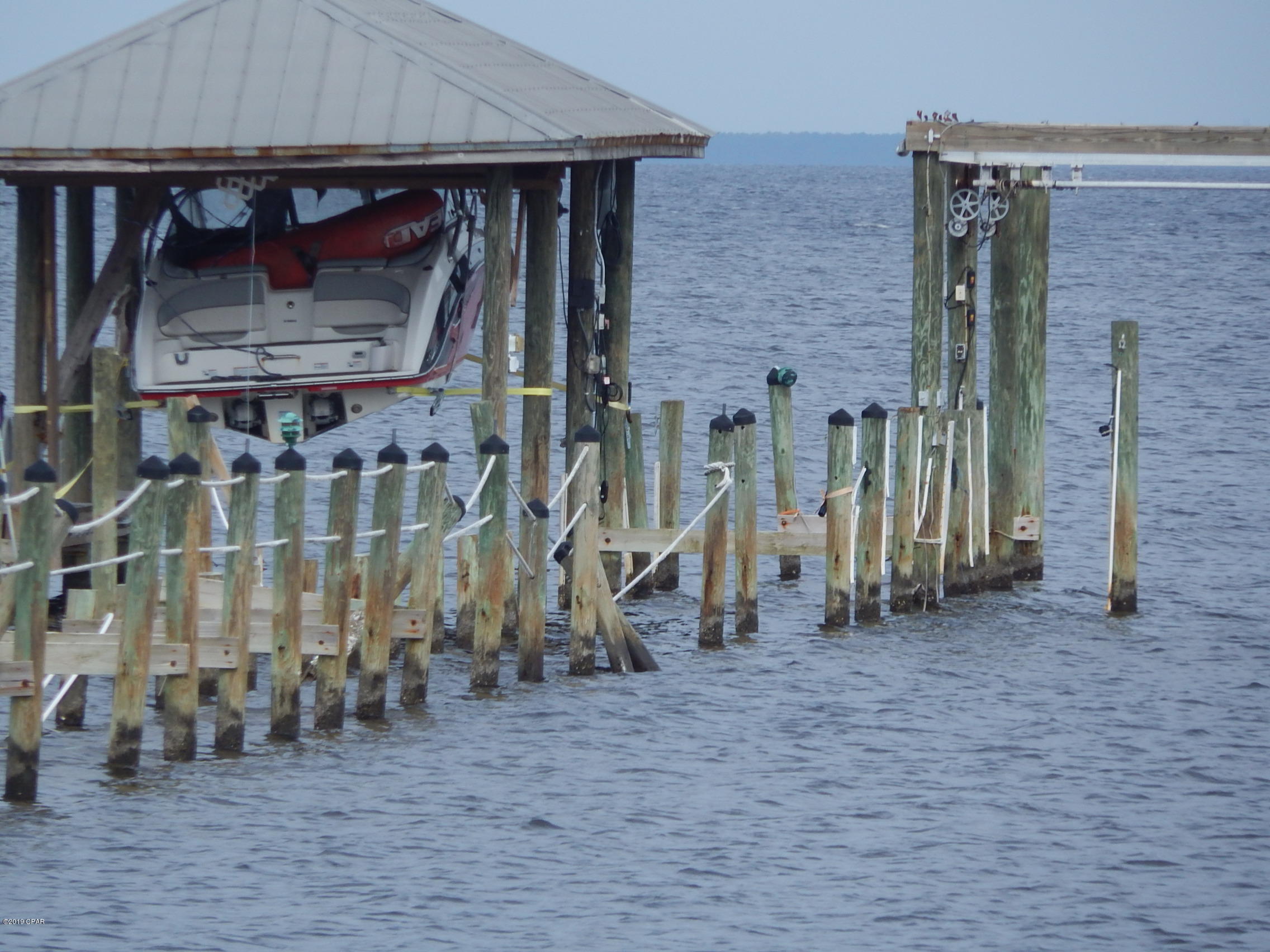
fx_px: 21866
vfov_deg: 2.5
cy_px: 476
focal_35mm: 596
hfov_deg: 3.3
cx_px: 635
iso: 125
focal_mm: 107.1
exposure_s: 1/400
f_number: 5.8
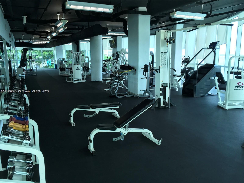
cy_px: 92
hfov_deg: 61.7
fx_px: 204
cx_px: 122
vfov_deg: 48.2
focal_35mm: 29
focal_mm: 4.15
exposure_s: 1/60
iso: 32
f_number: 2.2
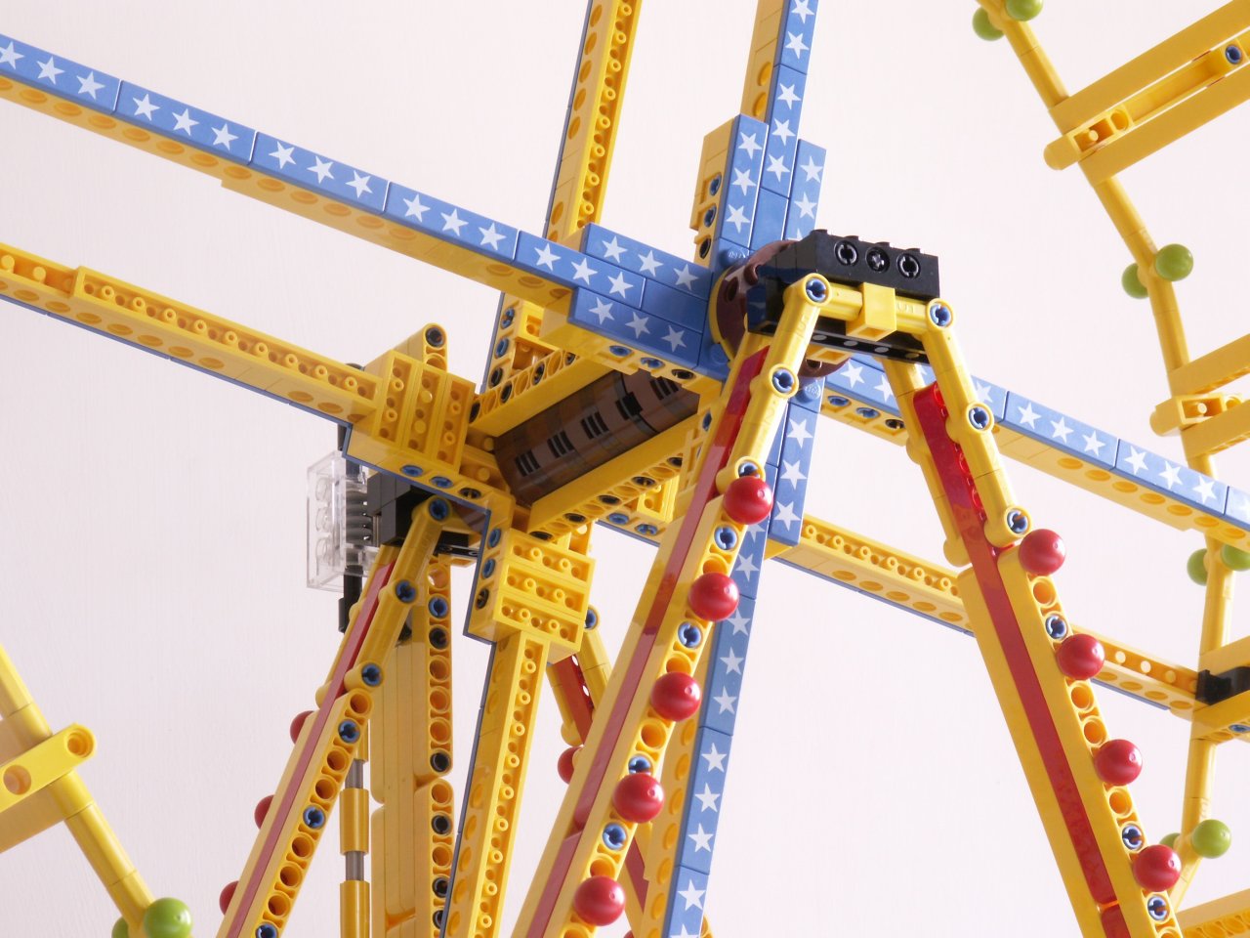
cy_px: 469
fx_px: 4694
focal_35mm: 130
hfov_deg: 15.2
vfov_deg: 11.4
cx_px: 625
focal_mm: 21.27
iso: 50
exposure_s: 1/4
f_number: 8
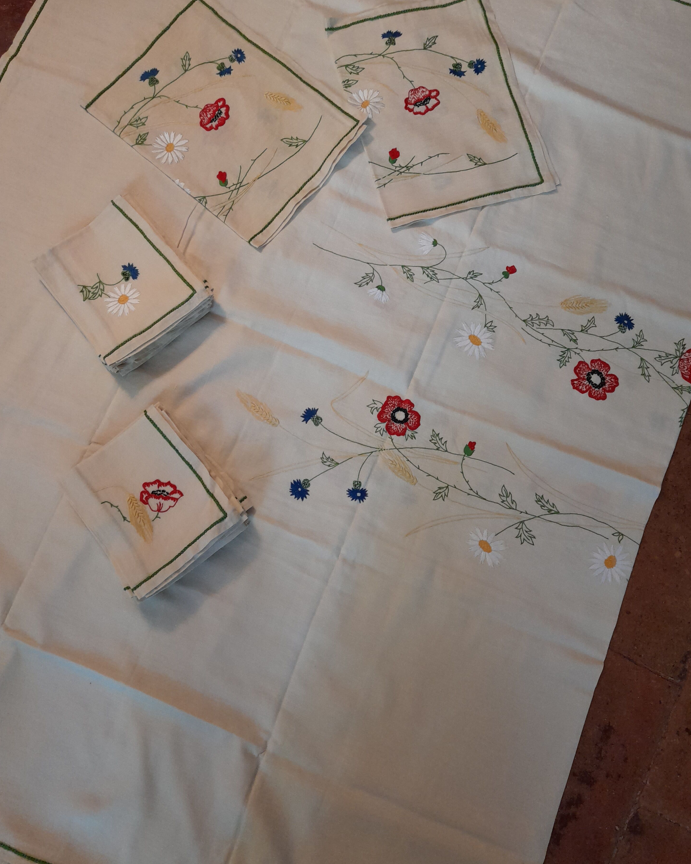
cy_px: 421
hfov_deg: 53.2
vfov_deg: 64.1
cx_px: 352
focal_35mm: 27
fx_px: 690
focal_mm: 4.6
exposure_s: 1/50
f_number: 2
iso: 250
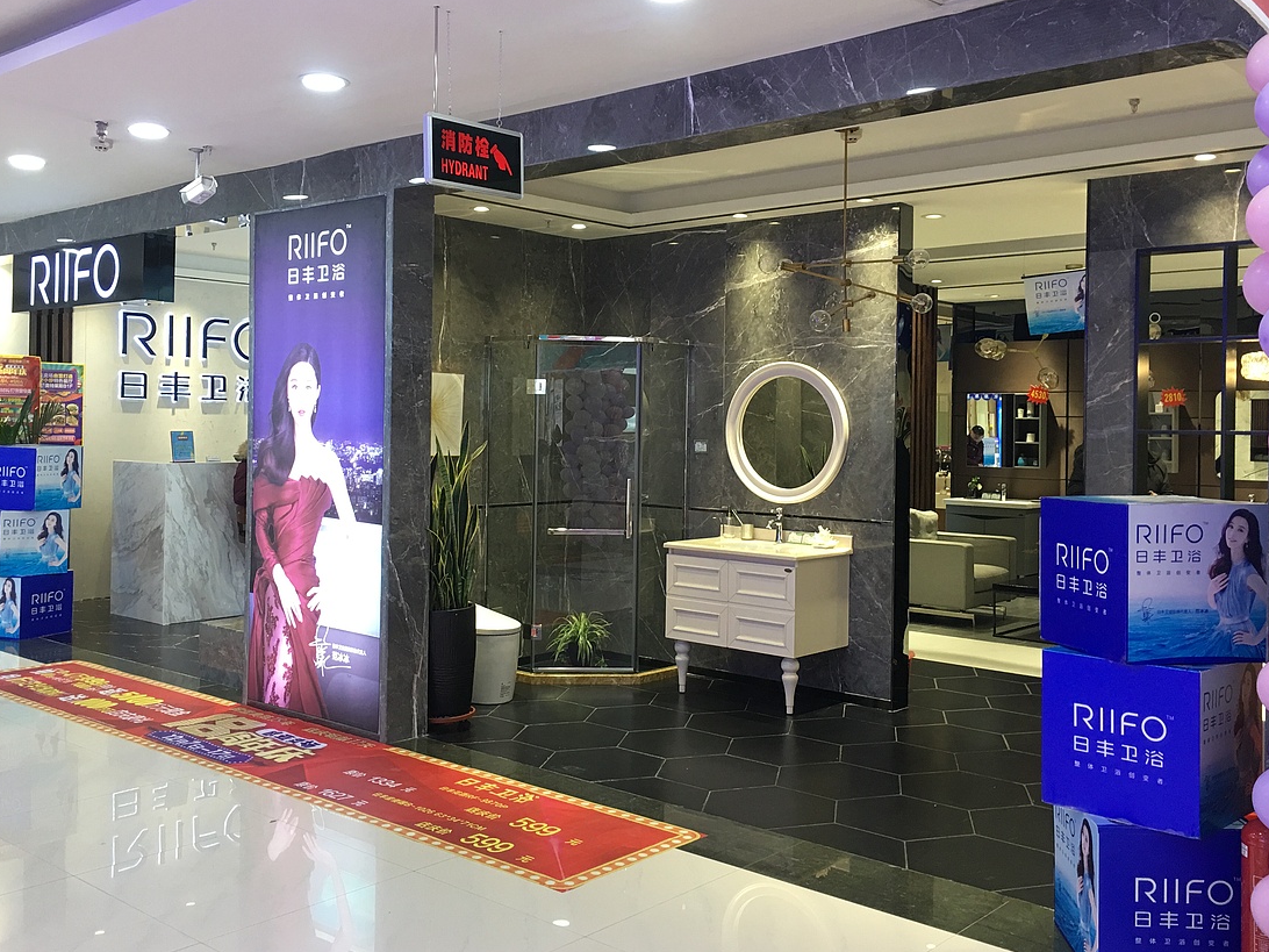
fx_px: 1246
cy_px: 434
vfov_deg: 41.8
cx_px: 616
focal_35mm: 34
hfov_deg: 53.9
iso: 50
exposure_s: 1/33
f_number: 2.2
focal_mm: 4.15
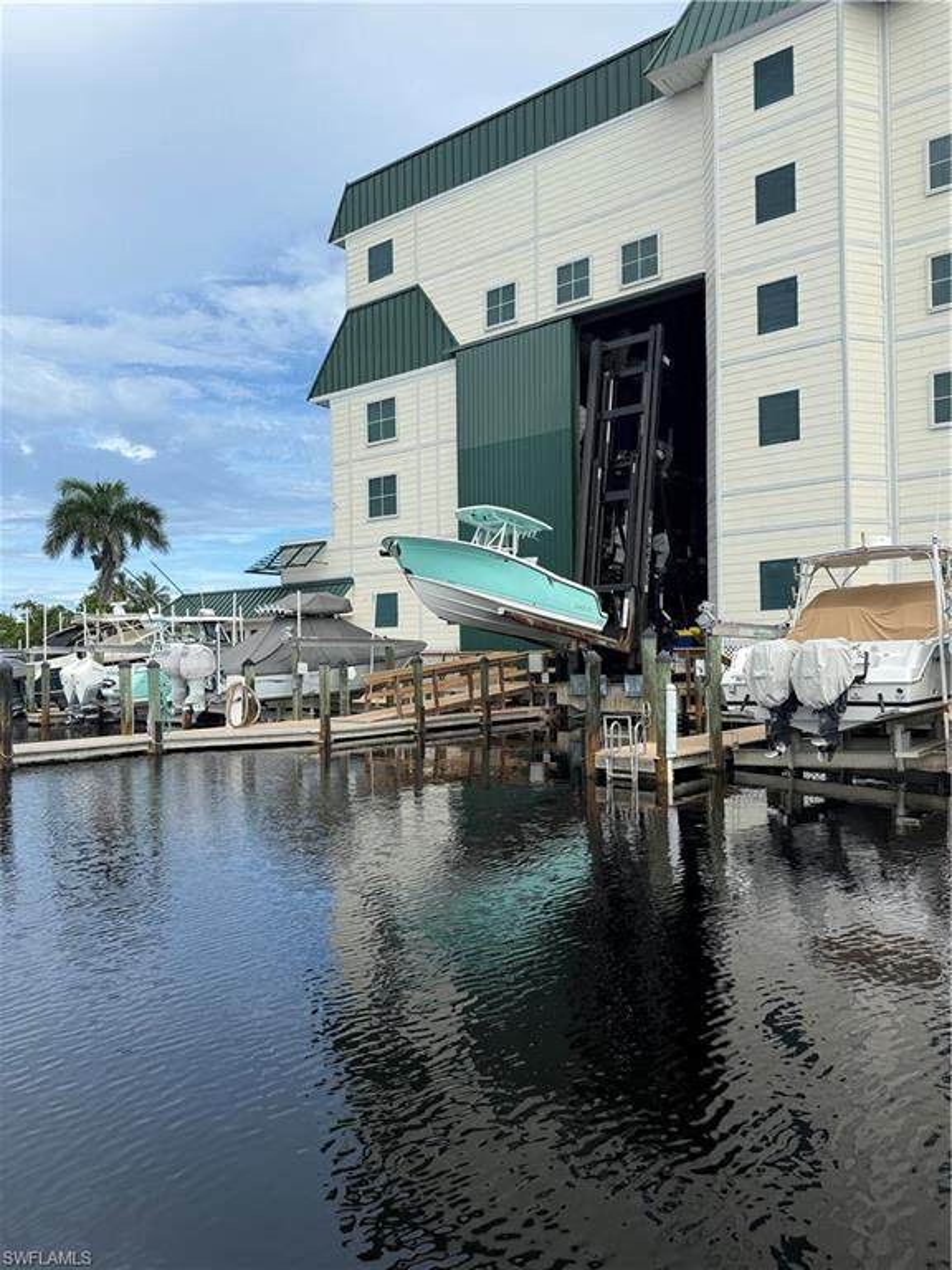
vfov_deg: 71.6
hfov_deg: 56.8
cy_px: 635
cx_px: 476
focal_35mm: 24
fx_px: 880
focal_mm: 6.76
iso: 80
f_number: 1.78
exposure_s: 1/3759
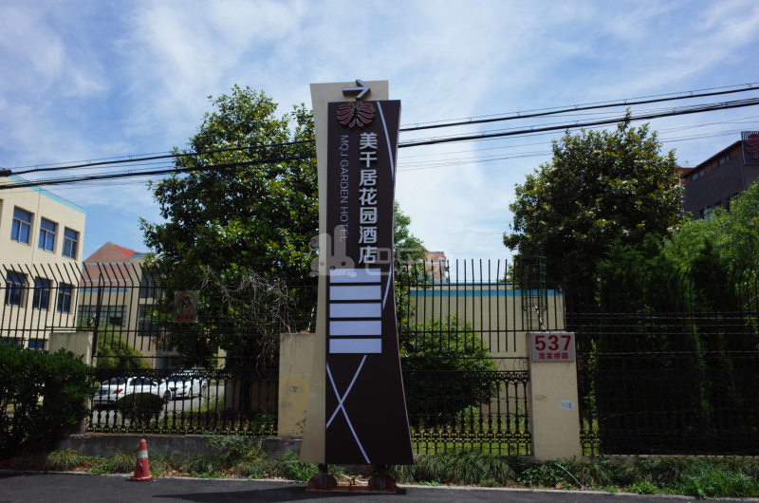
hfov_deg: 65.6
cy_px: 252
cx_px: 380
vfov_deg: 46.2
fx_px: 589
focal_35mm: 28
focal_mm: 18.3
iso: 320
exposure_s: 1/1250
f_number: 7.1
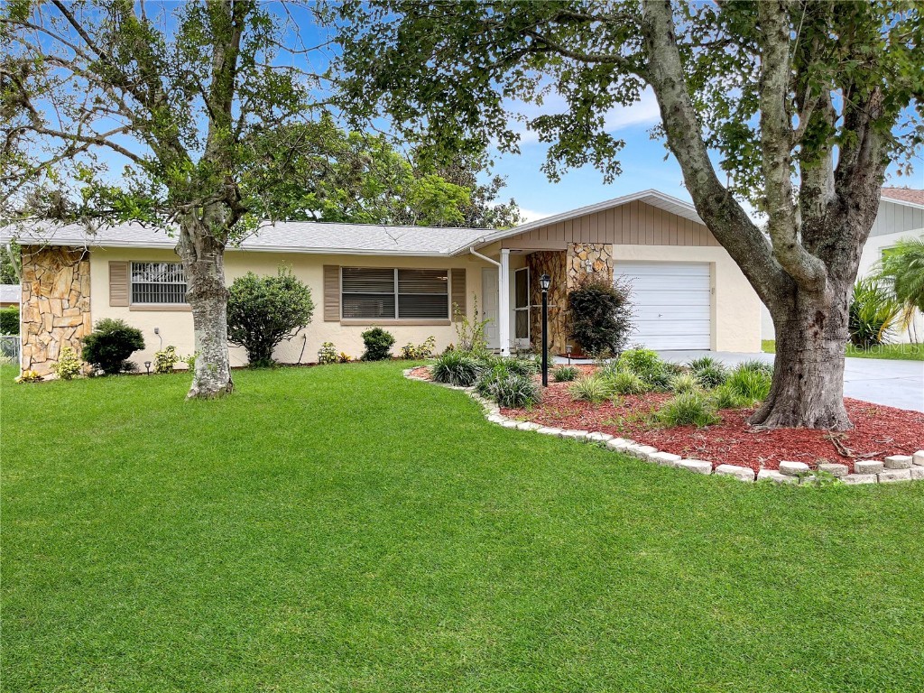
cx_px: 462
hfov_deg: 67.3
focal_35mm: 26
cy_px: 346
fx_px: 694
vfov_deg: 53.1
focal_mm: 5.1
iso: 50
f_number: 1.6
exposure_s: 1/440
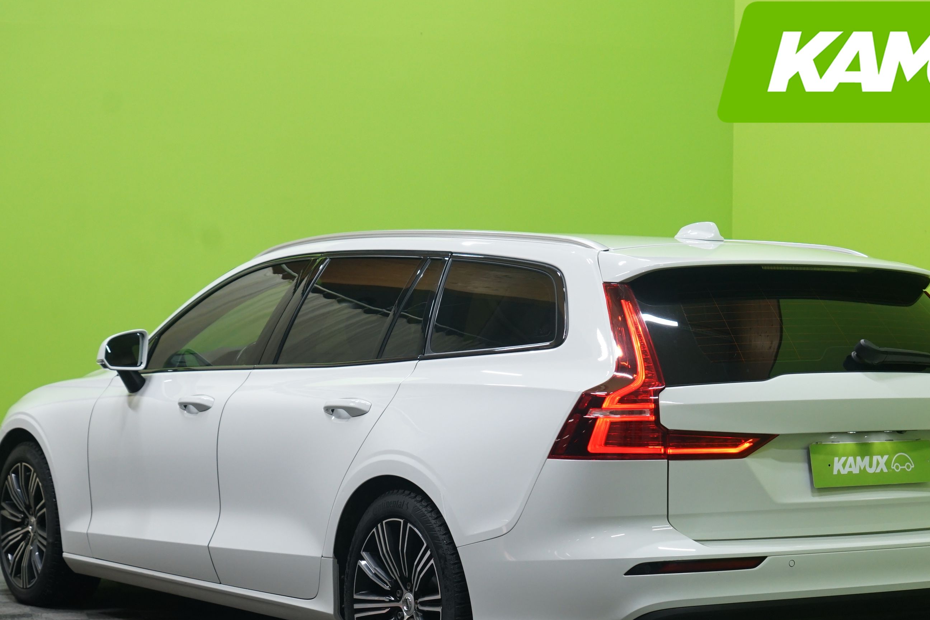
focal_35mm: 82
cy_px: 427
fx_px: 2118
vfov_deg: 16.6
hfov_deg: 24.7
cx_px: 540
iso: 800
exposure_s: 1/20
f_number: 5.6
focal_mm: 54
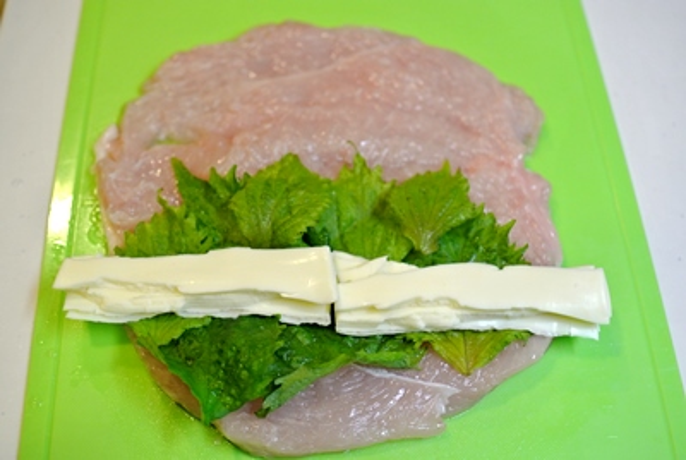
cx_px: 343
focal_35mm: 49
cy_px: 230
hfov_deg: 40.3
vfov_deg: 27.6
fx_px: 935
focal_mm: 18.5
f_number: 1.8
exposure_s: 1/125
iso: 400
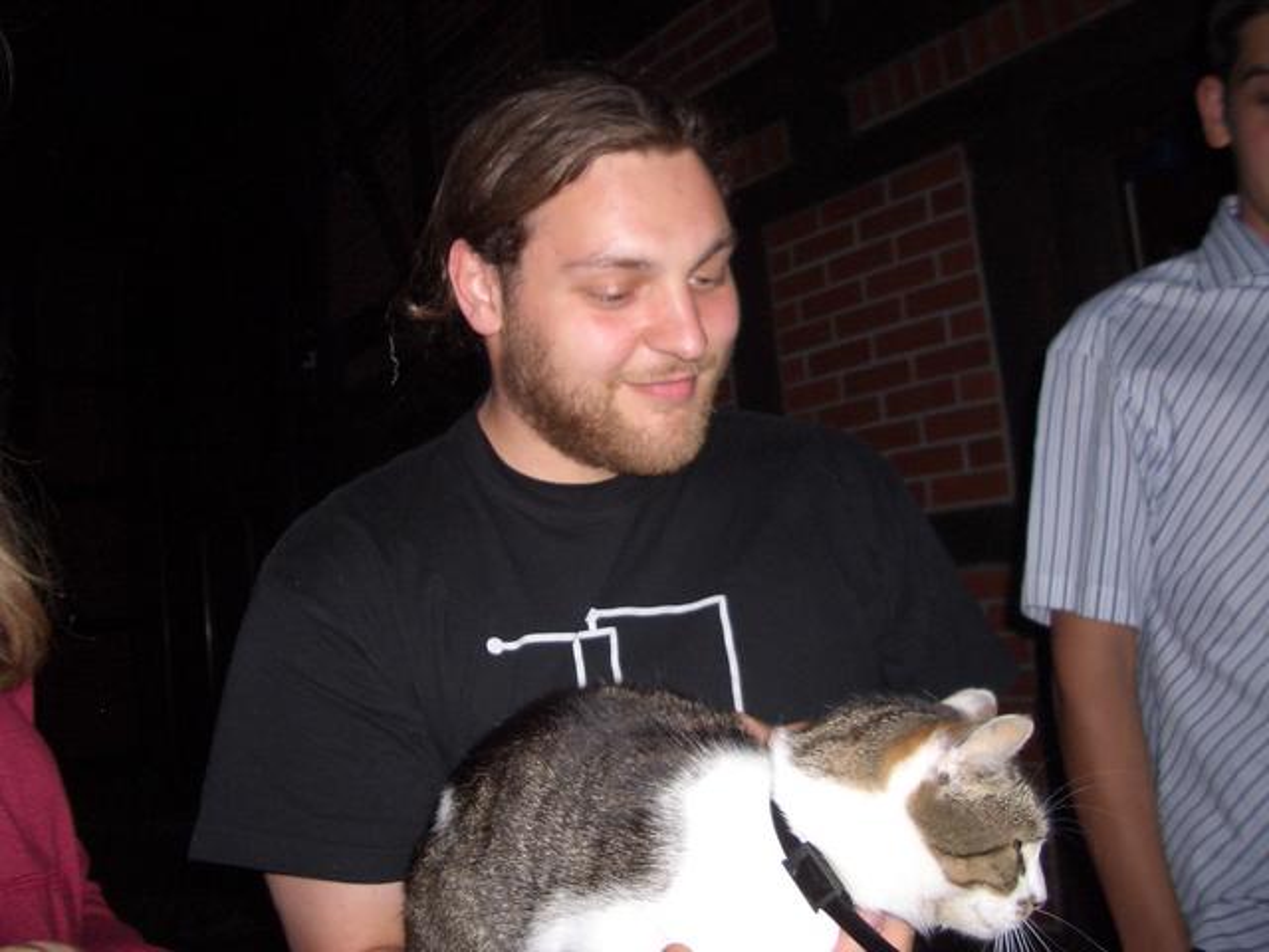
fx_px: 1283
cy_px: 476
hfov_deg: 52.6
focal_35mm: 35
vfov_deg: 40.7
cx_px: 634
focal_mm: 5.8
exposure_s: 1/40
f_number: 2.6
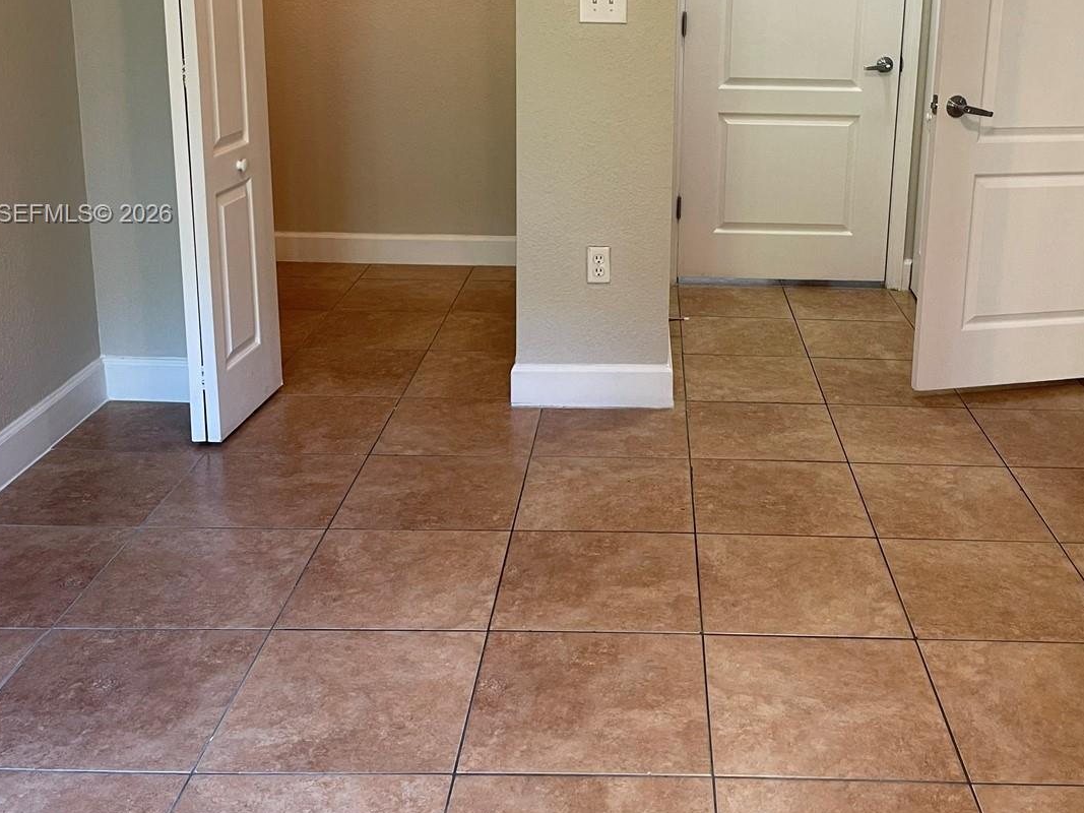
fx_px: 1221
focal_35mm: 39
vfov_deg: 36.1
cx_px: 668
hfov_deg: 47.5
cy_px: 215
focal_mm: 5.1
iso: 100
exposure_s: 1/60
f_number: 1.6
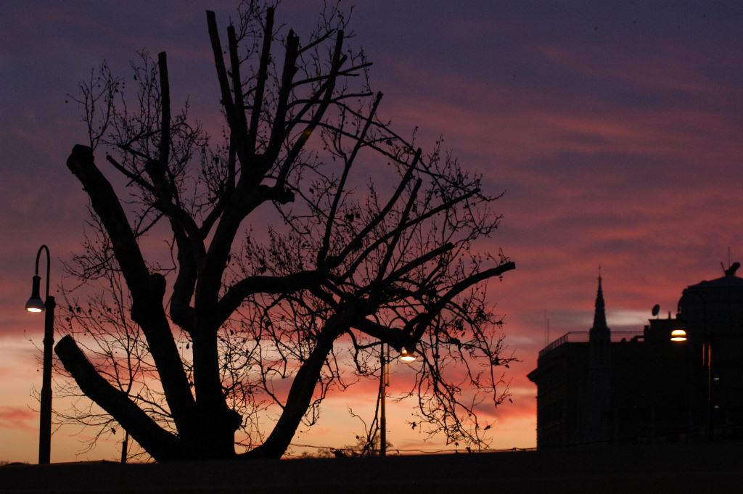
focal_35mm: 120
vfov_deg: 11.4
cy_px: 247
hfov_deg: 17.1
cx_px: 372
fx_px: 2475
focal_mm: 80
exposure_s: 1/125
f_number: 2.8
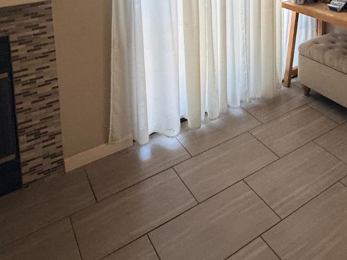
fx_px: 341
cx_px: 192
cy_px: -49
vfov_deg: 34.0
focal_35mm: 34
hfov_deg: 53.9
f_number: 2.2
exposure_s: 1/99
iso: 160
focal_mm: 2.22
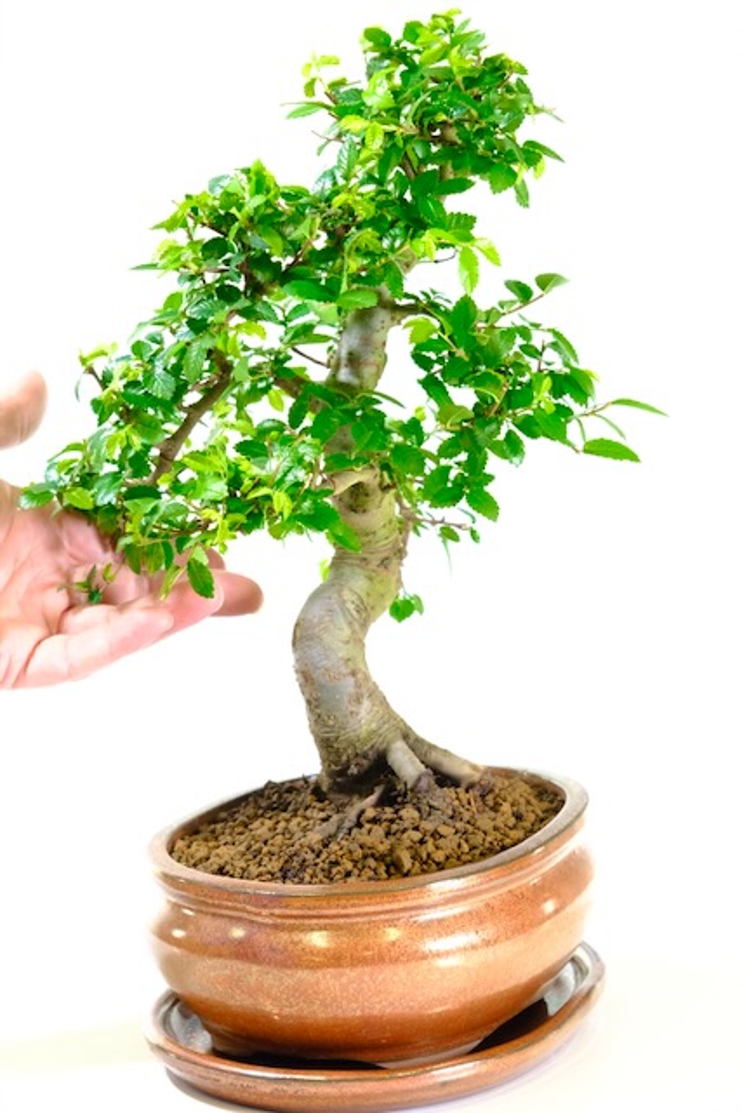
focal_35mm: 111
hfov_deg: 12.3
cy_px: 556
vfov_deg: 18.4
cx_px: 371
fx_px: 3430
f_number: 8
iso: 2500
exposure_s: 1/30
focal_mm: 74.2
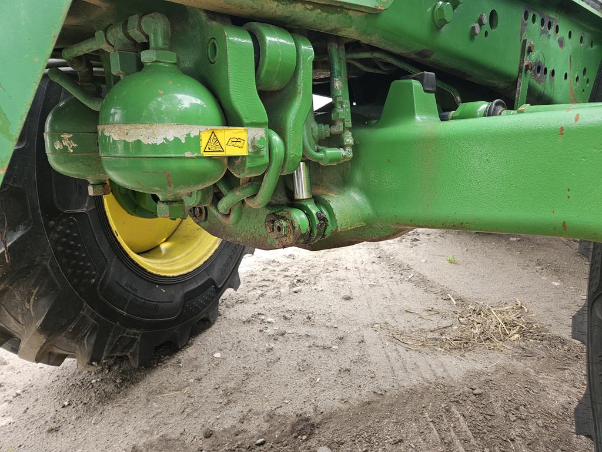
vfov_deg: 58.9
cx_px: 301
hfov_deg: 73.9
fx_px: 400
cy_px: 226
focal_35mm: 23
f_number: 1.8
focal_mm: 5.4
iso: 32
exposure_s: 1/100
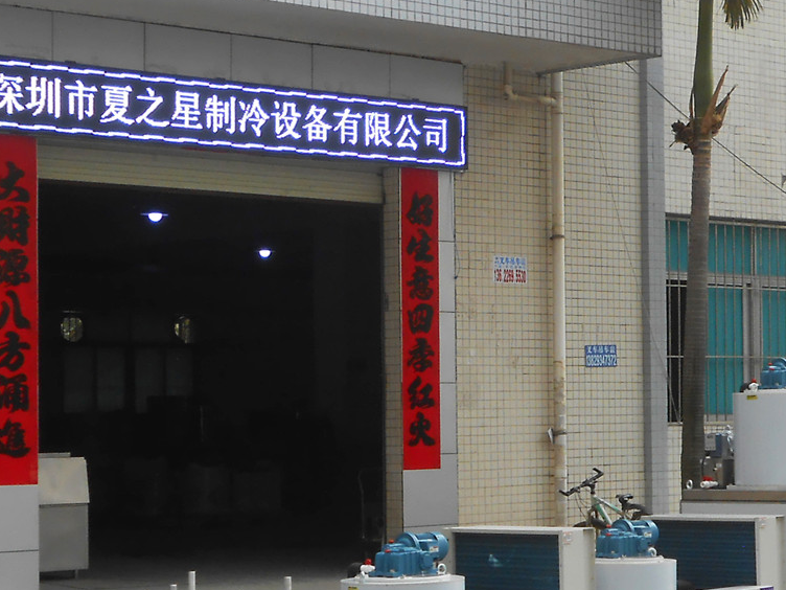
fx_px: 2293
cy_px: 343
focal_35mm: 101
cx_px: 620
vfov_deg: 14.6
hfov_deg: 19.3
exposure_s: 1/160
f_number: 4.2
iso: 80
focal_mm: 6.8
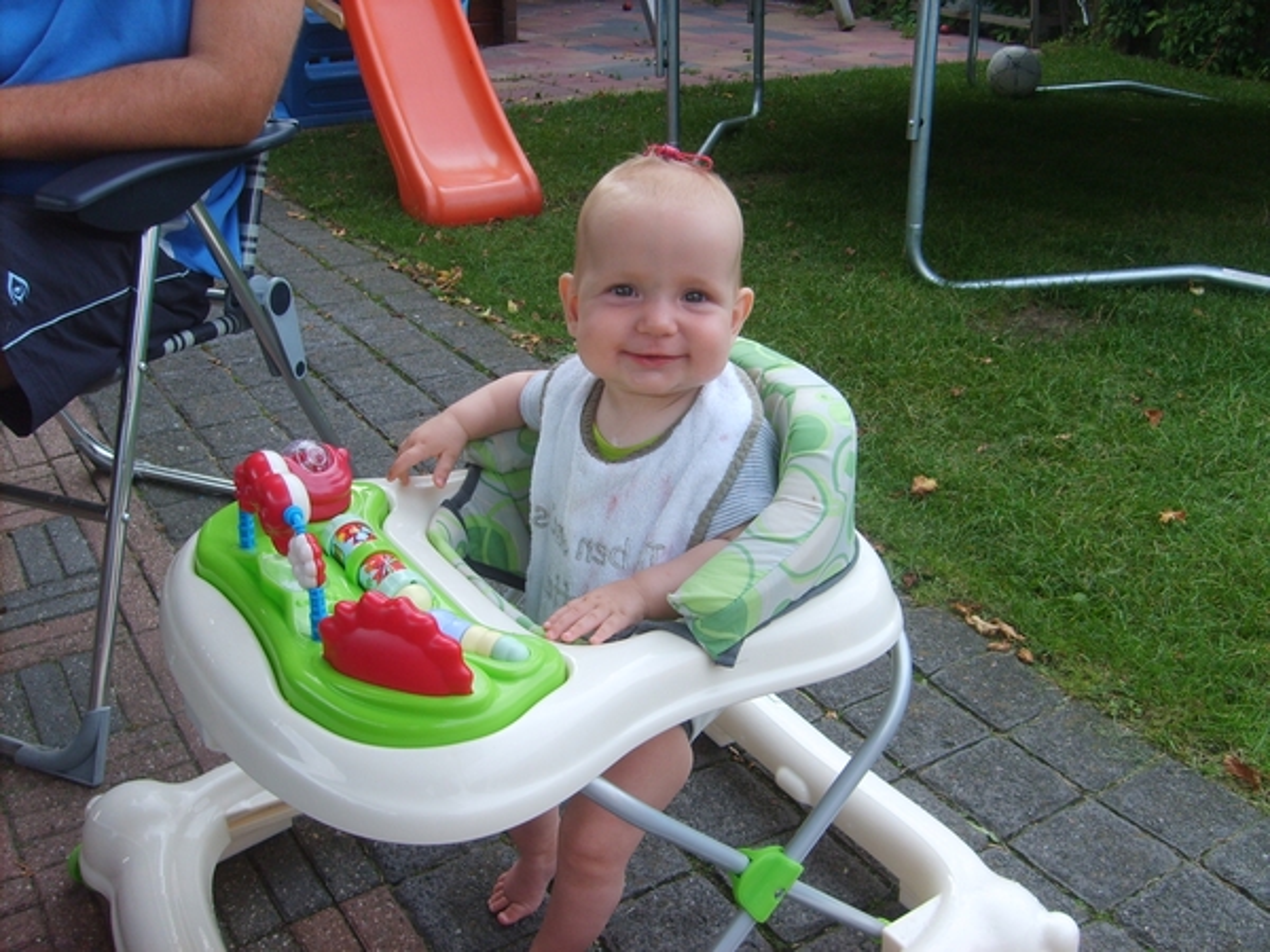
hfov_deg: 52.6
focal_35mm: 35
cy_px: 476
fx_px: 1284
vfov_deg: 40.7
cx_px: 635
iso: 50
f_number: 2.8
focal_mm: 5.8
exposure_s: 1/90
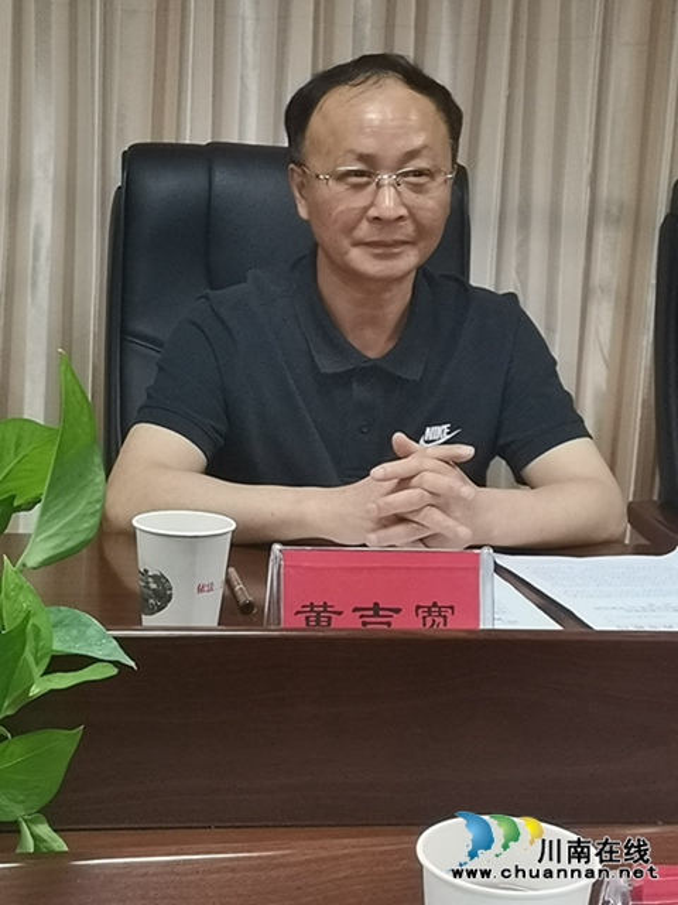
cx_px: 339
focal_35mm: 65
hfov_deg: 22.6
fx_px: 1697
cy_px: 452
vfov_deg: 29.8
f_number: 1.8
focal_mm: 5.5
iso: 320
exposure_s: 1/50
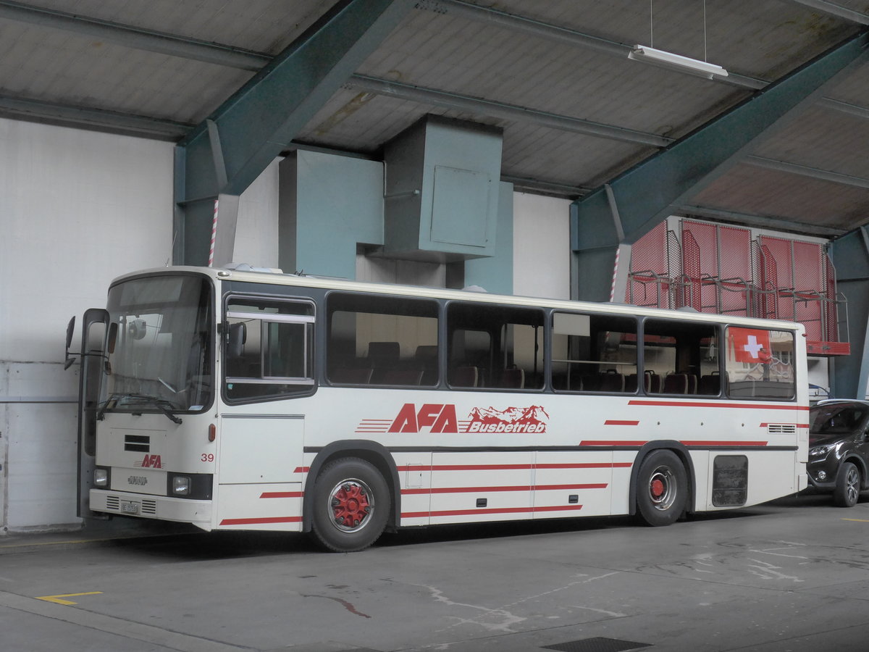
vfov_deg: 24.8
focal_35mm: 59
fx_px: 1481
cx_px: 434
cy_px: 326
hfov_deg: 32.7
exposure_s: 1/100
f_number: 3.5
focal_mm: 12
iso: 400
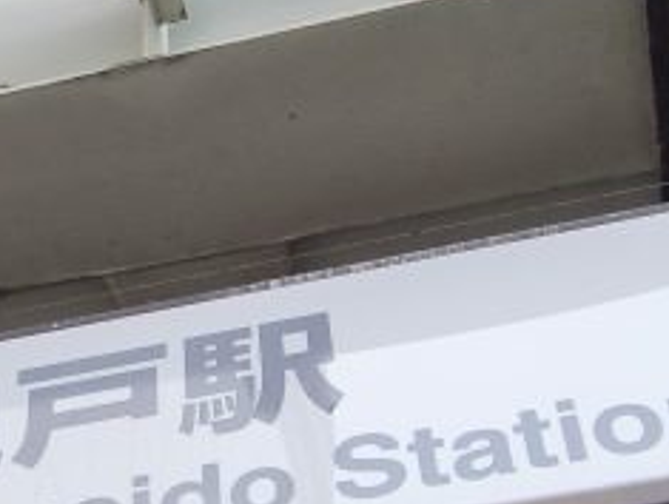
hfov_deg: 18.2
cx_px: 57
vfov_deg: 14.0
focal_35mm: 106
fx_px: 2052
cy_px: 373
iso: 64
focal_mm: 6.9
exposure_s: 1/60
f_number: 3
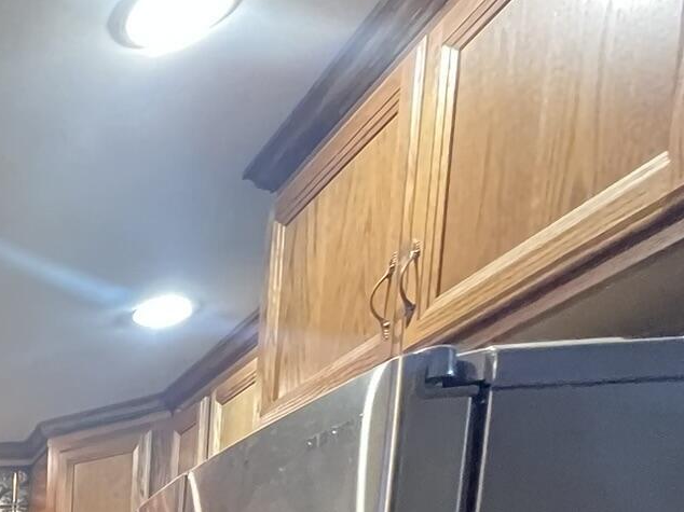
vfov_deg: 25.5
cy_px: 775
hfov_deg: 28.3
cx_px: -352
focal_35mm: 42
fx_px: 830
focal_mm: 1.57
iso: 1000
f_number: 1.8
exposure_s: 1/40
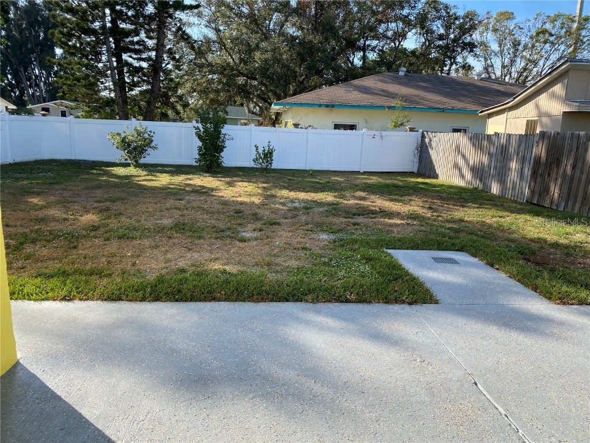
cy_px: 222
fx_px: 443
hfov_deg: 67.3
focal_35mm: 26
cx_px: 295
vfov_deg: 53.1
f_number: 1.8
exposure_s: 1/1232
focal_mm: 4.25
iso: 32
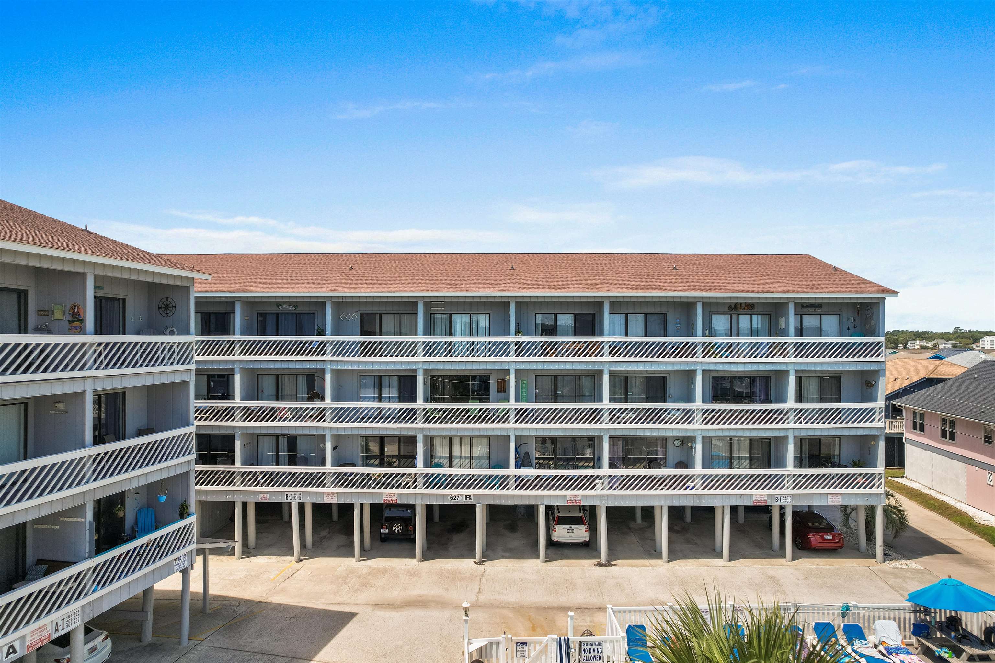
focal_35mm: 22
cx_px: 498
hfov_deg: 78.6
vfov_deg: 57.2
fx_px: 608
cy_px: 332
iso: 110
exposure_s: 1/240
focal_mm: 8.38
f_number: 2.8
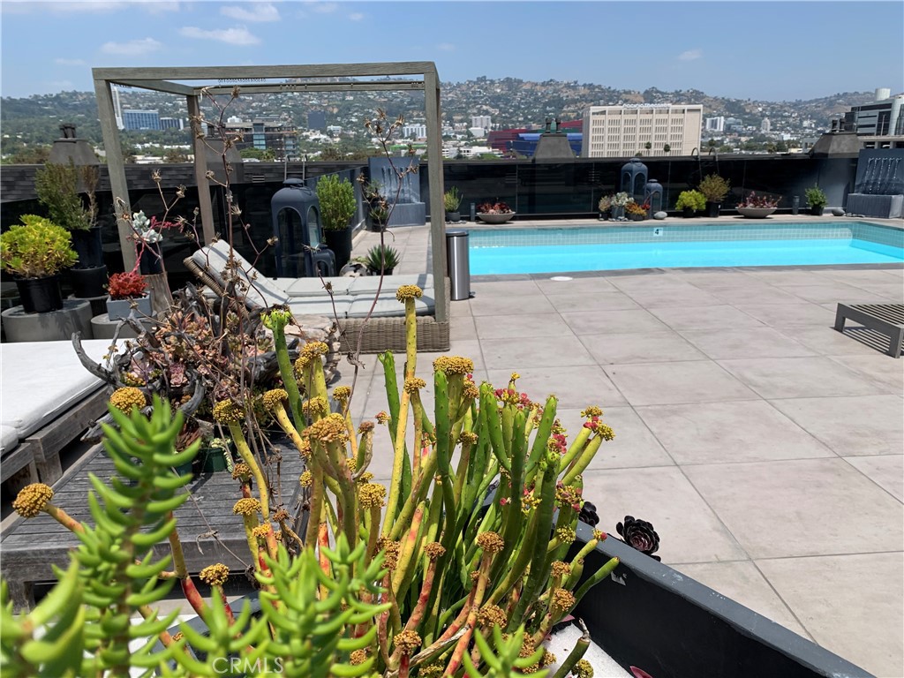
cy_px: 339
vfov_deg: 53.1
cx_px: 452
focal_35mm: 26
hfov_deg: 67.3
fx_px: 679
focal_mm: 4.25
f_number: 1.8
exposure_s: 1/2481
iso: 25
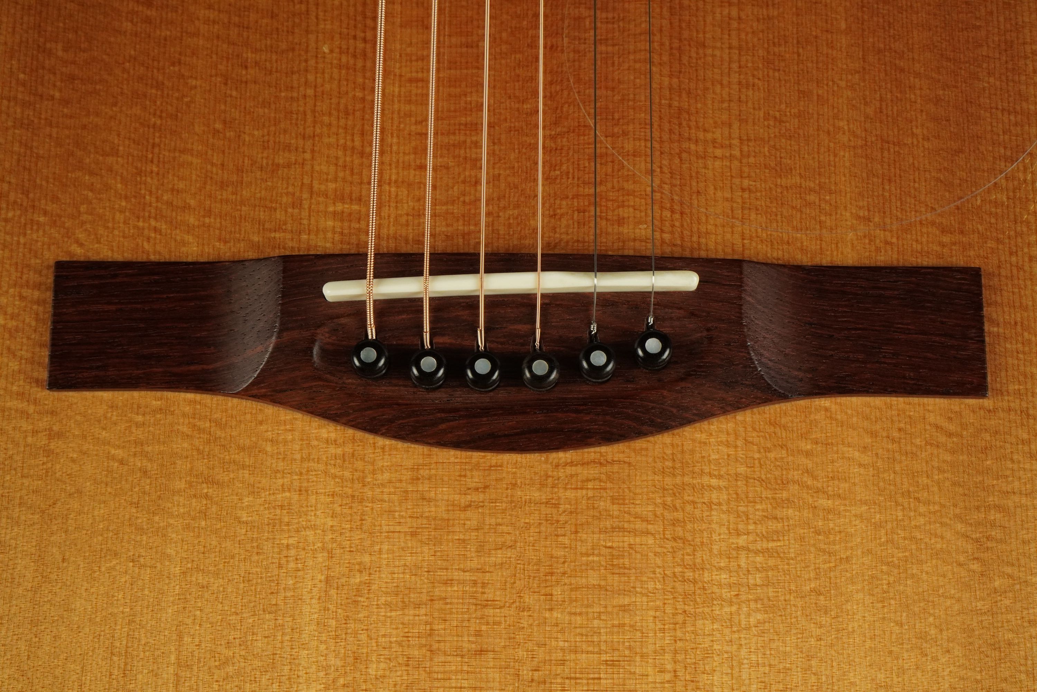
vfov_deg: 25.8
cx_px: 518
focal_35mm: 52
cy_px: 346
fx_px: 1512
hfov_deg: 37.9
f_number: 11
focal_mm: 35
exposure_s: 1/60
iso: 1250
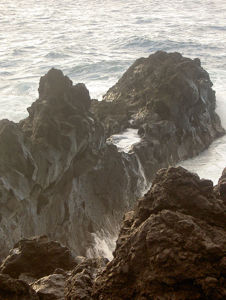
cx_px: 131
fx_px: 774
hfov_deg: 16.6
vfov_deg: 22.0
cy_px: 165
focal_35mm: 89
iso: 50
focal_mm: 12.4
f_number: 4.2
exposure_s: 1/200
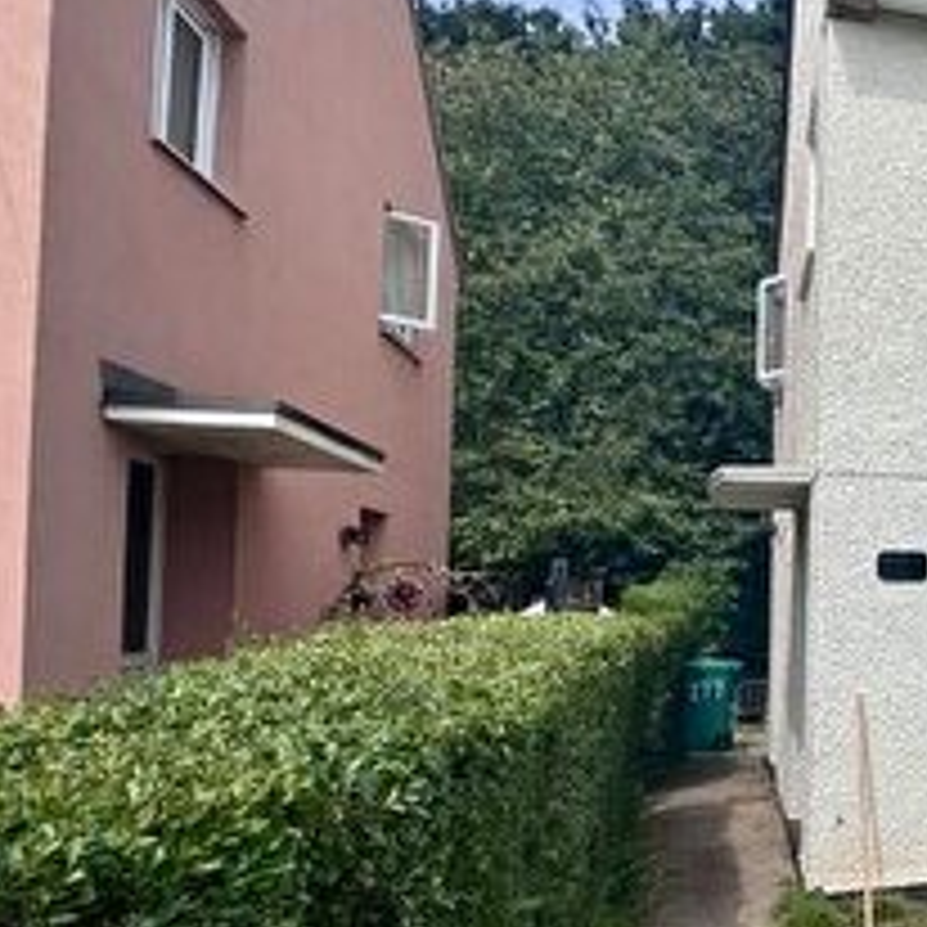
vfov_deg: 39.8
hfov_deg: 29.2
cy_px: 560
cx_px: 1305
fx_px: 1272
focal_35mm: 42
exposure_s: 1/3906
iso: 50
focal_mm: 2.22
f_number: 2.2
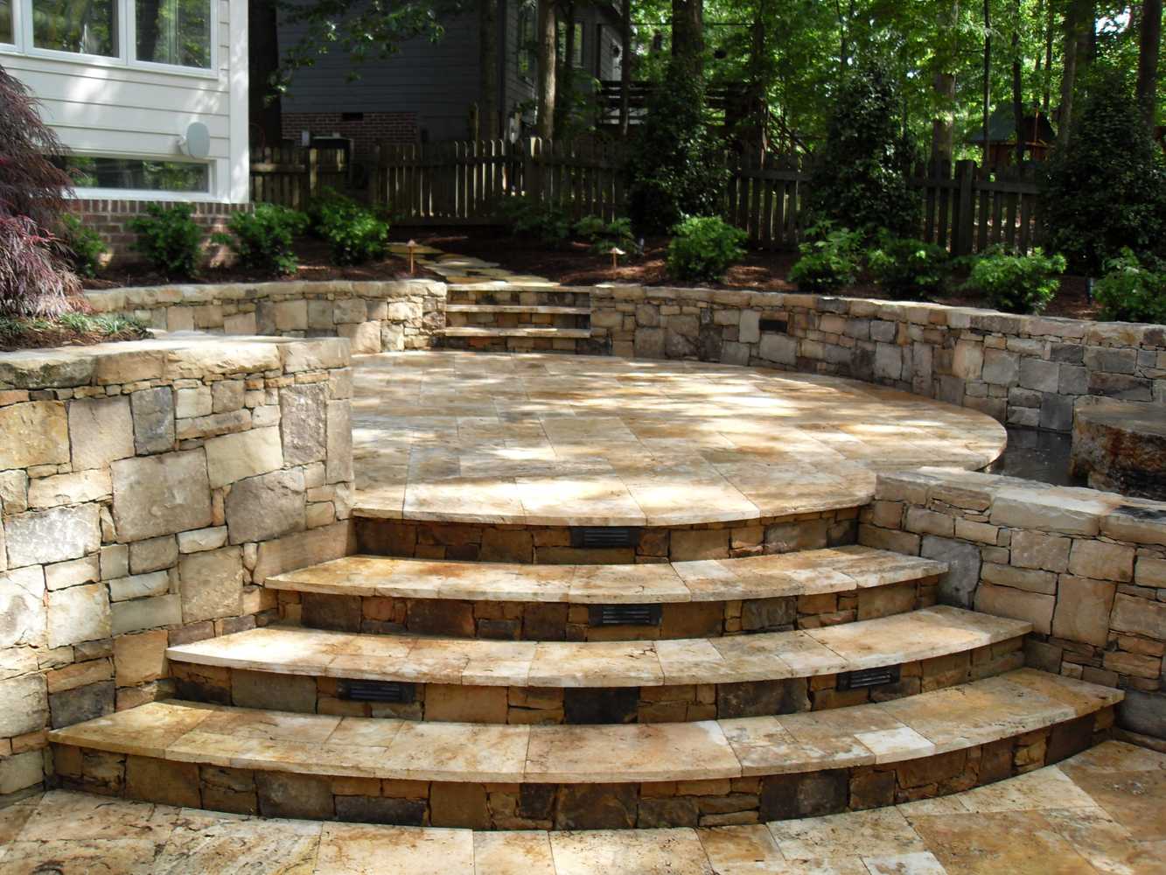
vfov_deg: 40.7
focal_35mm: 35
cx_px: 583
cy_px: 438
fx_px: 1179
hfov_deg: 52.6
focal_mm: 6.3
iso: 80
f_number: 2.8
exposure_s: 1/180
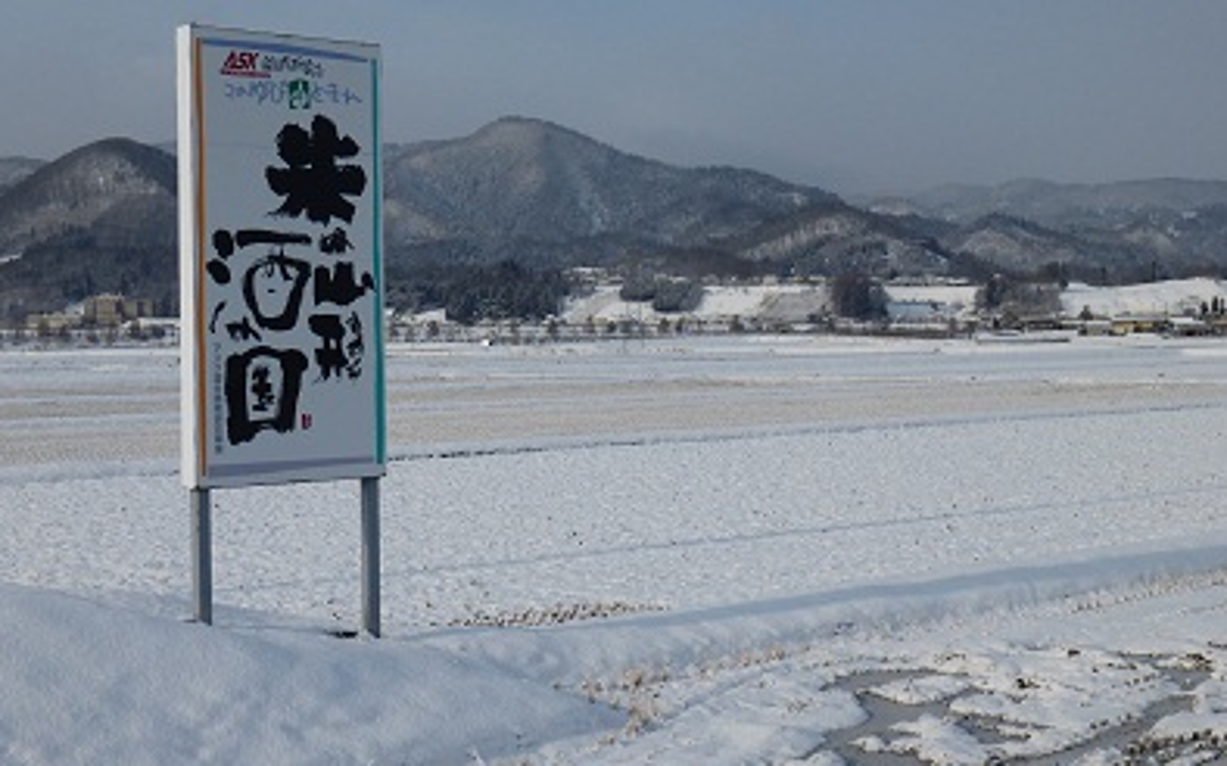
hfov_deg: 33.0
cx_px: 662
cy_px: 286
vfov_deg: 20.9
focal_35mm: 62
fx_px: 2073
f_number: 11
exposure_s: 1/200
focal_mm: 8.6
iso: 100
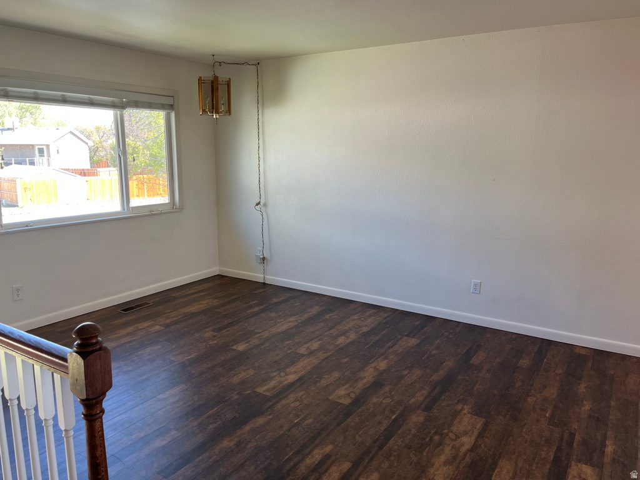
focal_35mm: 26
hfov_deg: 67.3
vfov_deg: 53.1
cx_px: 320
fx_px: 481
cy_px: 240
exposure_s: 1/120
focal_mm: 5.1
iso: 80
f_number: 1.6
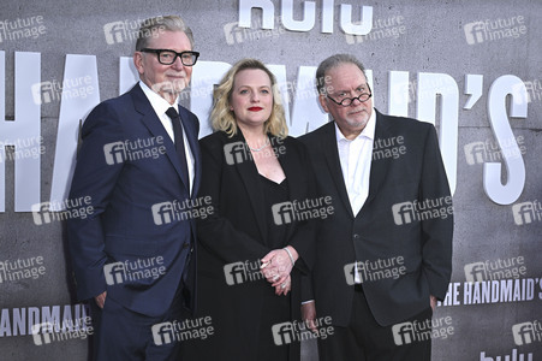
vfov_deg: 26.4
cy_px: 180
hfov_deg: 38.9
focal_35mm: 51
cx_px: 271
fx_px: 767
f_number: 6.3
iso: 640
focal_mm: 51
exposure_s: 1/250
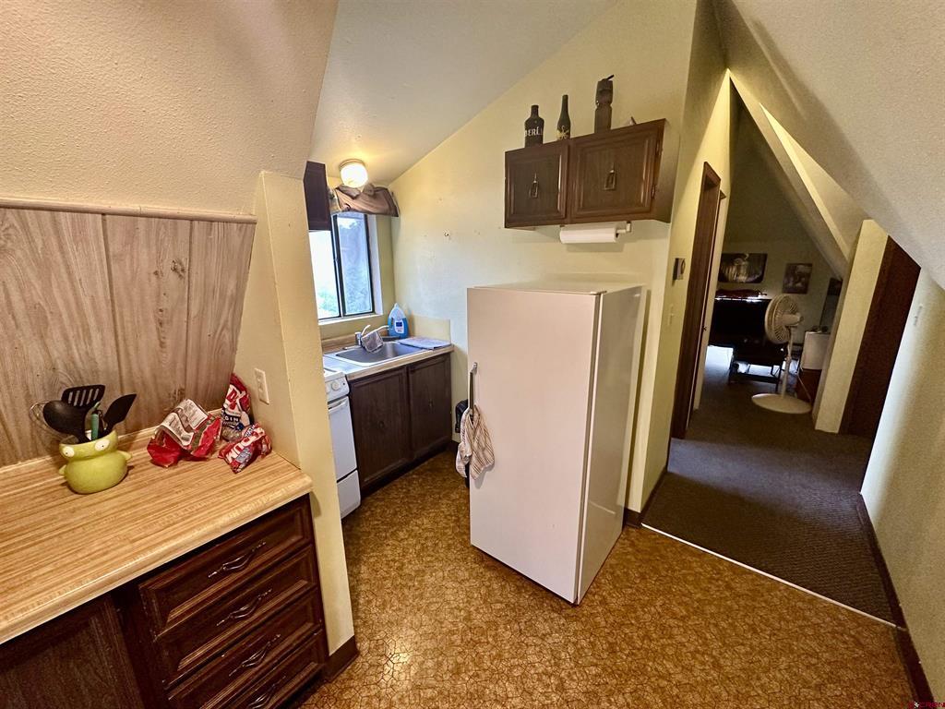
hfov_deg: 102.1
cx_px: 472
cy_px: 354
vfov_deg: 85.7
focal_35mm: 14
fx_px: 382
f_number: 2.2
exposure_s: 1/99
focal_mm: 2.22
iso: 320
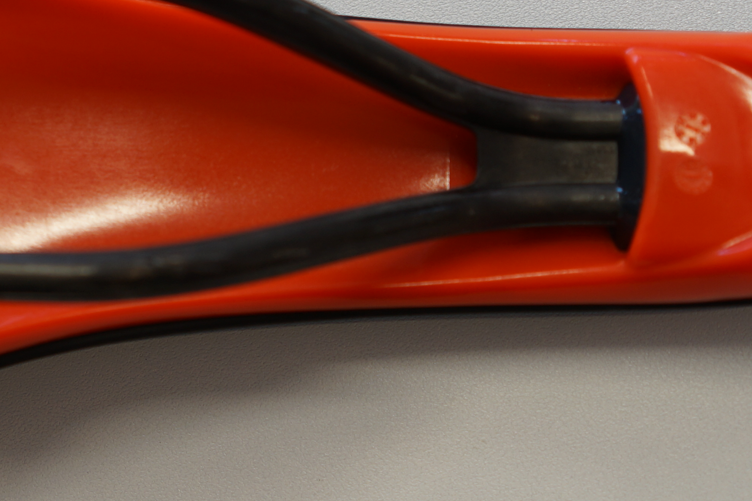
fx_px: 3488
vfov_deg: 8.2
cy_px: 73
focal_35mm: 167
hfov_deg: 12.1
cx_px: -48
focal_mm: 55
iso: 125
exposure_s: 1/60
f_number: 3.2
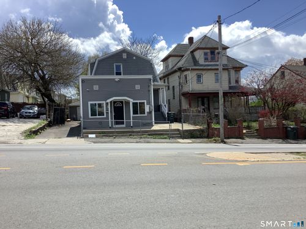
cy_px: 114
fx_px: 274
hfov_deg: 58.4
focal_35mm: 31
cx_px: 153
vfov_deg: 45.4
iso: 25
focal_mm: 3.3
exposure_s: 1/1664
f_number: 2.4
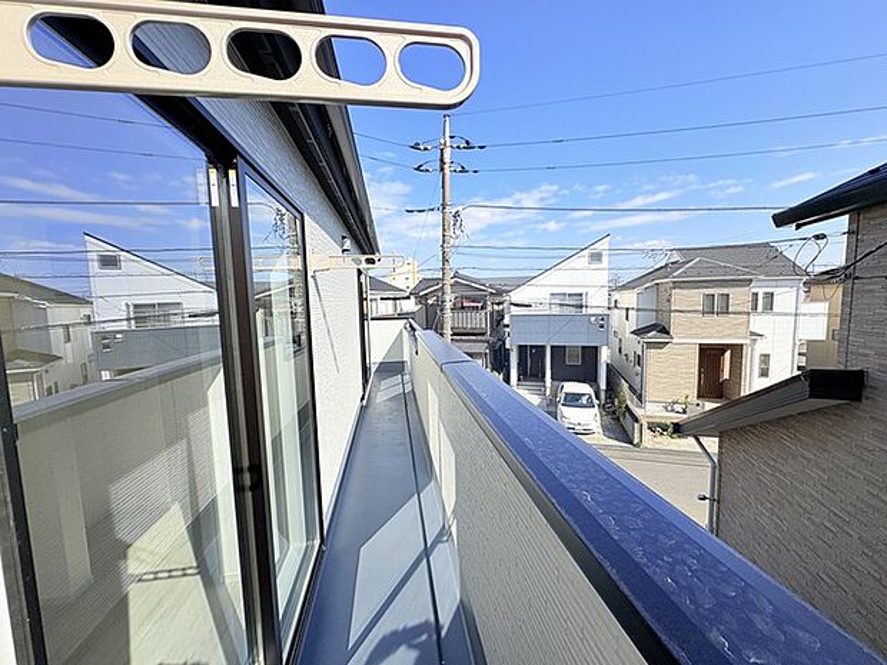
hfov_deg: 102.1
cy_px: 332
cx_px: 444
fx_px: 359
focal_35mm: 14
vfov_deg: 85.7
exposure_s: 1/2028
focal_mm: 2.22
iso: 50
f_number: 2.2
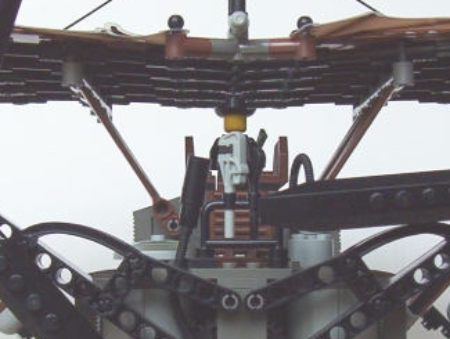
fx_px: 1381
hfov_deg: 18.5
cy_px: 242
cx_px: 212
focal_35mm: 106
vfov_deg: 14.0
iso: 100
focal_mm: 5.77
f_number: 2.73
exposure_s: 1/124
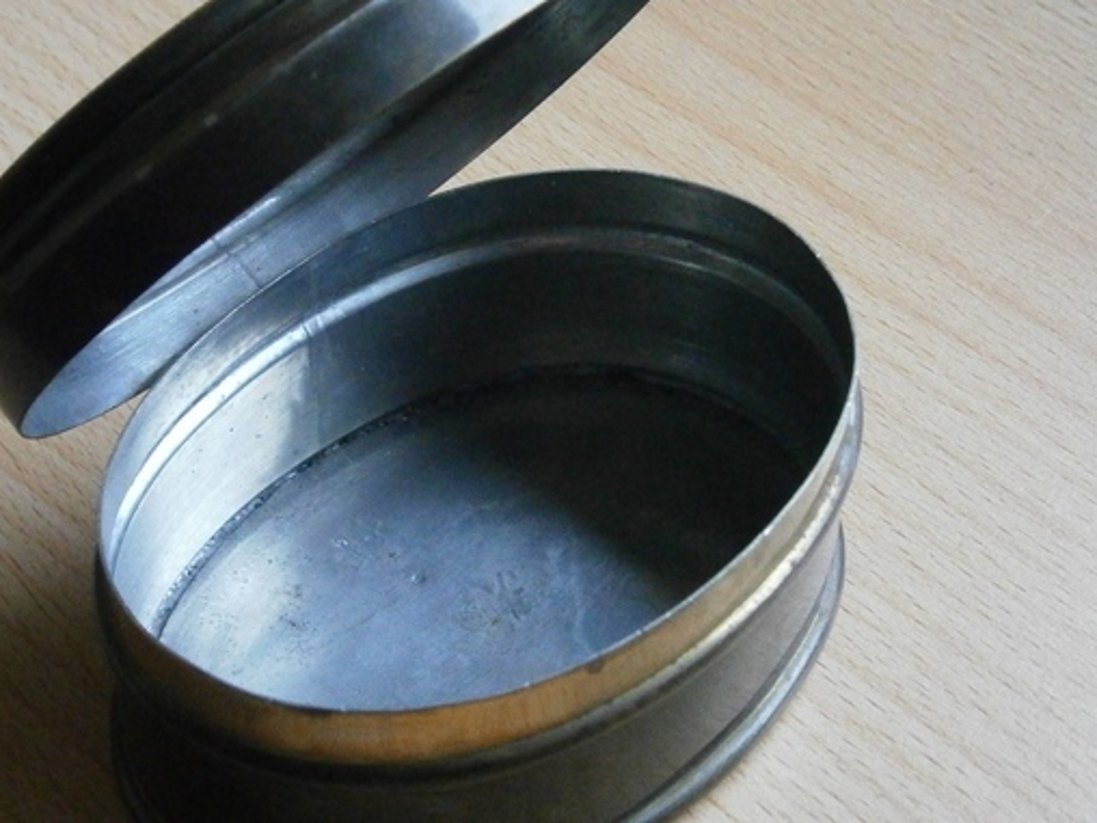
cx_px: 408
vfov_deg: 19.9
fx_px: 2345
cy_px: 397
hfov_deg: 26.2
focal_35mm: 74
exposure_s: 1/30
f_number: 3.4
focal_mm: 8.3
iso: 800
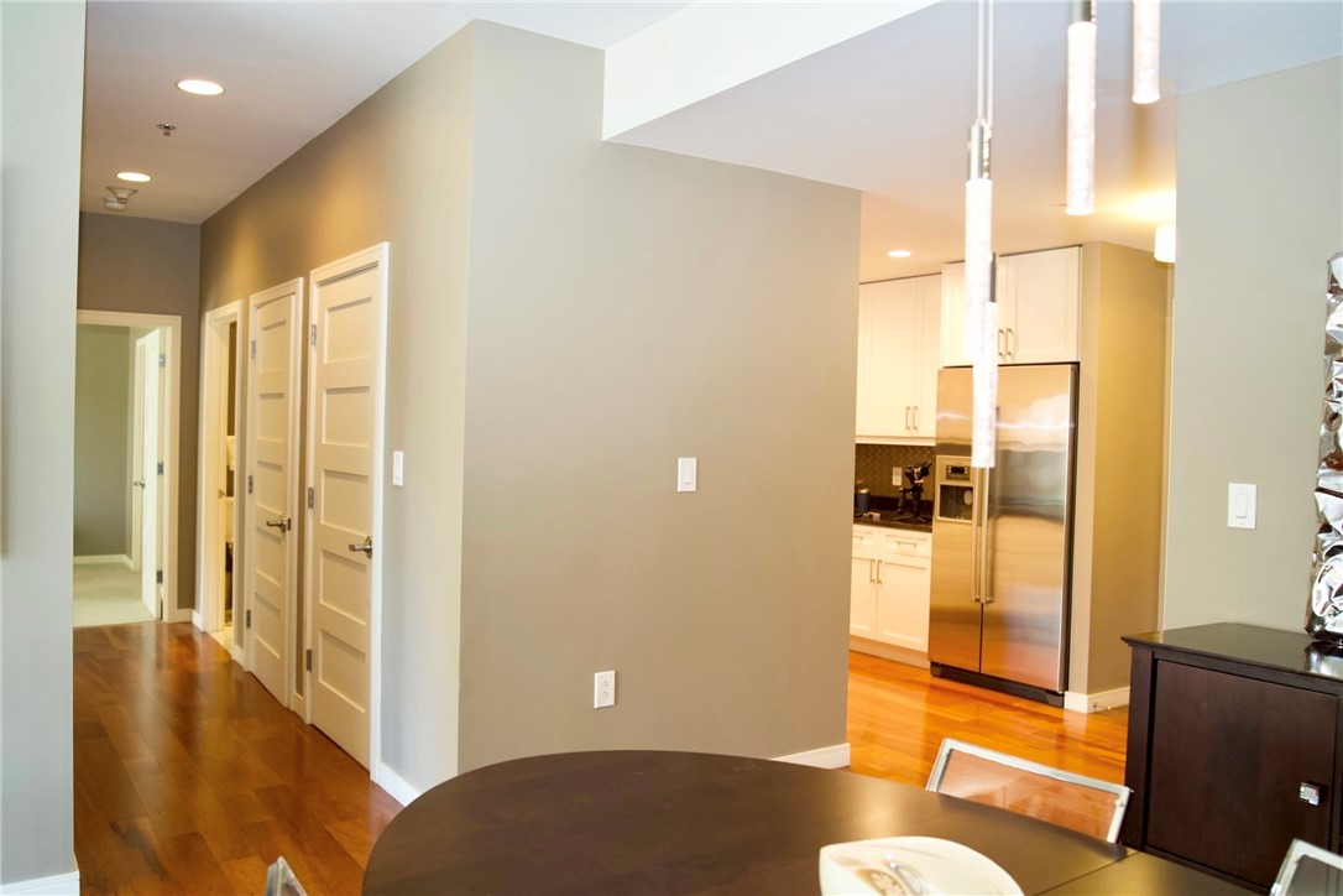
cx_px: 672
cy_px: 448
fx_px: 1044
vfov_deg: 46.4
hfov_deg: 65.5
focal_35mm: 28
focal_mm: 28
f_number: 3.2
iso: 1600
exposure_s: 1/160
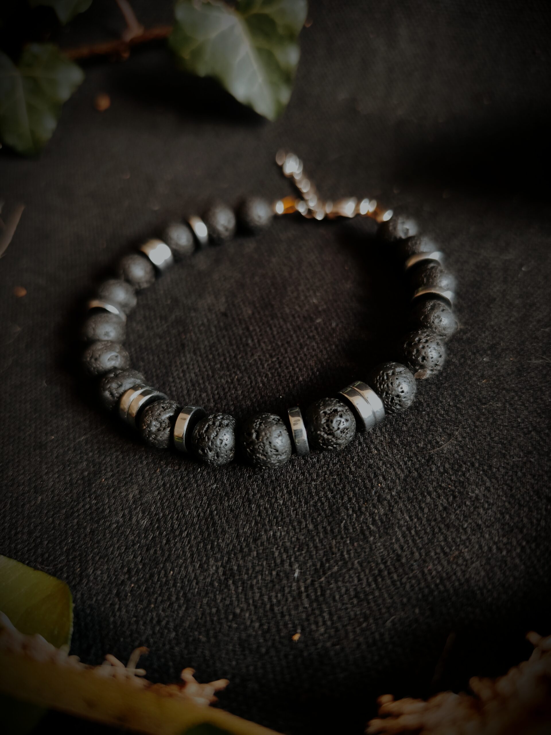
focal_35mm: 23
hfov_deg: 58.9
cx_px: 276
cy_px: 368
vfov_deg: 73.9
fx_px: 488
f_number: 1.65
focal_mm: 6.19
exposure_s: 1/25
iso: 640
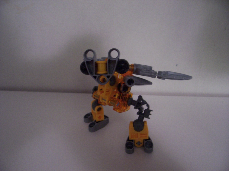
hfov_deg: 54.0
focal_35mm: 34
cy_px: 86
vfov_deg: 41.8
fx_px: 225
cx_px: 114
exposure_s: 1/8
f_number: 2.7
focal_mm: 5.6
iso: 160
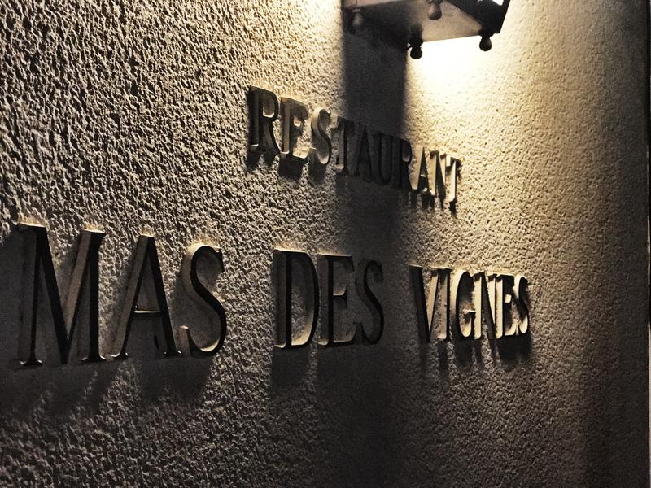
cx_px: 326
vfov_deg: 25.7
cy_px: 244
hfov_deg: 33.8
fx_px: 1072
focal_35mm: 57
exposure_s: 1/50
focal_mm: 6.6
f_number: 2.8
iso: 400
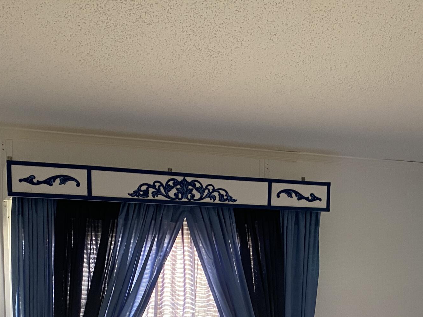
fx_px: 721
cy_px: 343
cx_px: 289
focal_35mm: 59
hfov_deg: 32.4
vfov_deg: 23.4
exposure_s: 1/60
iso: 200
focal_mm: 4.25
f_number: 1.8
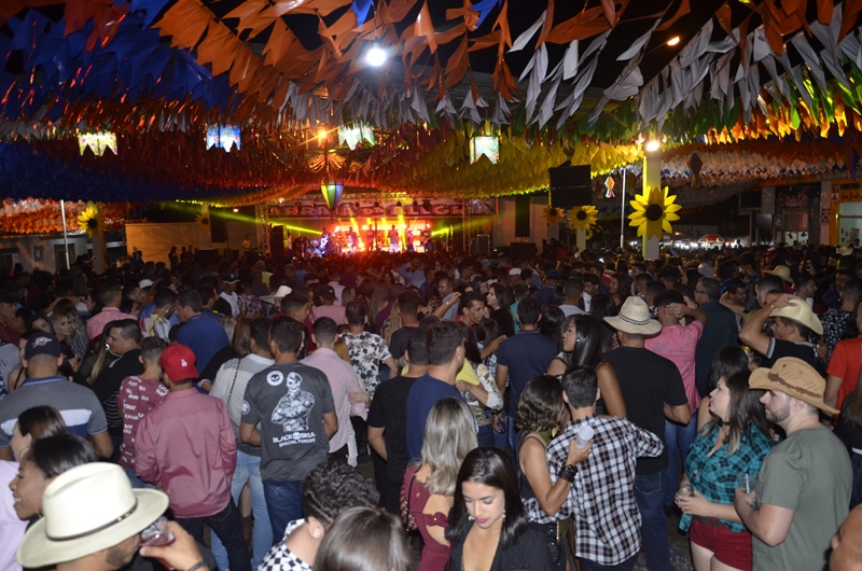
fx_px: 645
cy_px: 286
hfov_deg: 67.5
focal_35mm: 27
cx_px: 431
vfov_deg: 47.7
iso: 720
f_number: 3.5
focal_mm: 18
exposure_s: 1/60
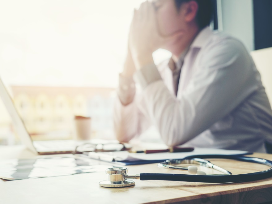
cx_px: 120
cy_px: 103
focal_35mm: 47
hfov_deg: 40.4
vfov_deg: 30.9
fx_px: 369
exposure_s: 1/400
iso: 200
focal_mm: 28.9
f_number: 3.2
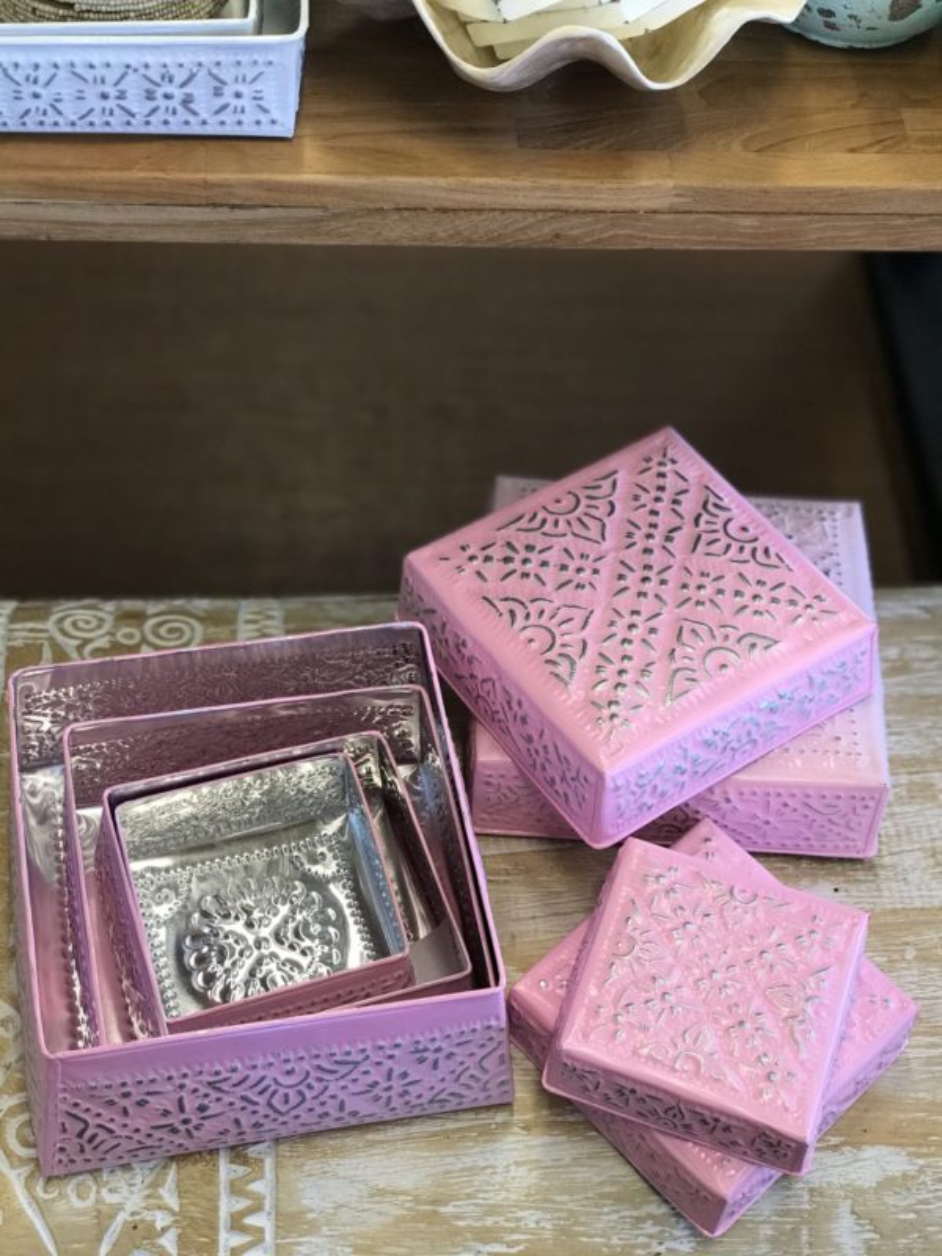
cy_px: 628
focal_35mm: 57
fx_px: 2068
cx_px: 471
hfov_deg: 25.7
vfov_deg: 33.8
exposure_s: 1/60
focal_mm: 6.6
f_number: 2.8
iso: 50
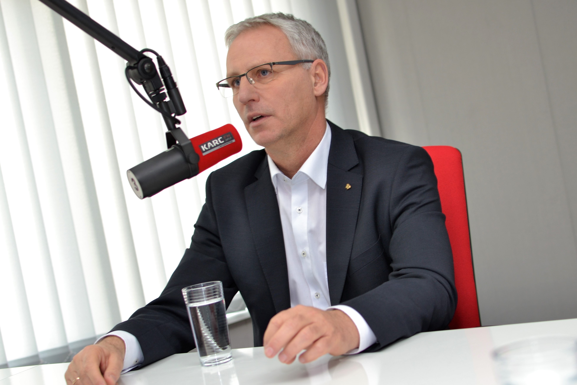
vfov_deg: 25.7
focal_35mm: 52
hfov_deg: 37.9
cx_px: 288
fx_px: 841
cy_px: 192
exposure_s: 1/50
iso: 200
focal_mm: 35
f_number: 2.8
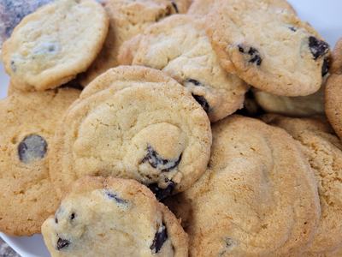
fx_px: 257
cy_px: 128
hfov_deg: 67.3
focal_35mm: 26
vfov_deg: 53.1
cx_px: 171
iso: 250
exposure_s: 1/120
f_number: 1.8
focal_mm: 5.4
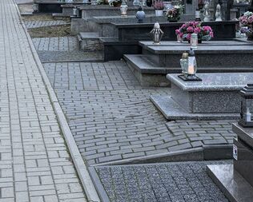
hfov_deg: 25.1
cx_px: 122
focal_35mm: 76
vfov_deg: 19.9
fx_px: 569
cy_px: 38
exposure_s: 1/127
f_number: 1.78
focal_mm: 6.76
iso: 160
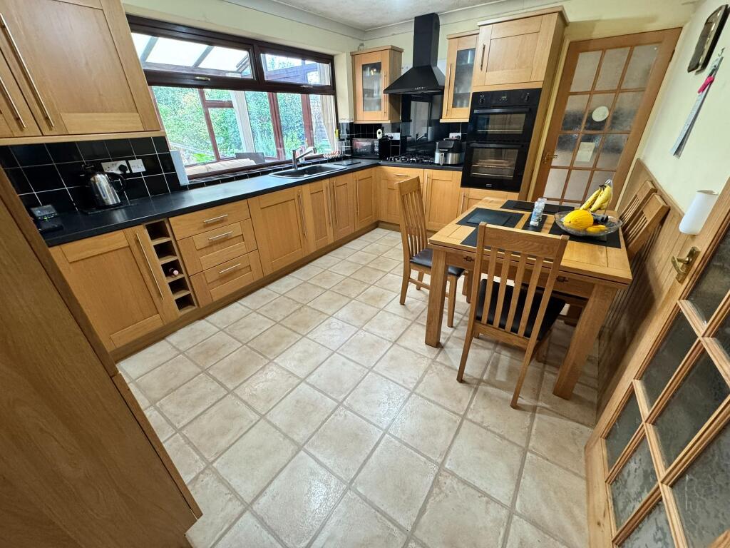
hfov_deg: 102.1
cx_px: 365
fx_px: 295
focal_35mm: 14
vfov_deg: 85.7
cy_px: 274
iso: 320
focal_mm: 2.22
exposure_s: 1/50
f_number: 2.2
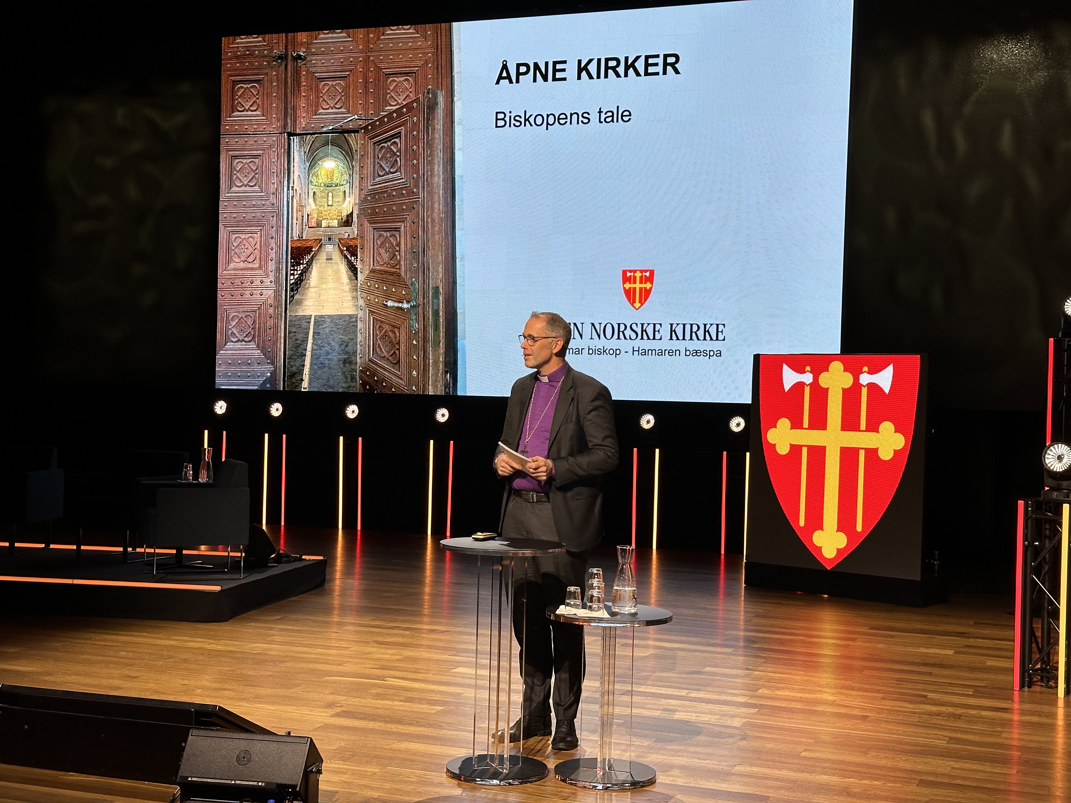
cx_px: 536
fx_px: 1485
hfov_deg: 39.7
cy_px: 402
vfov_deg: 30.3
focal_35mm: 48
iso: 100
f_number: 1.78
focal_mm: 6.86
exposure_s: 1/53
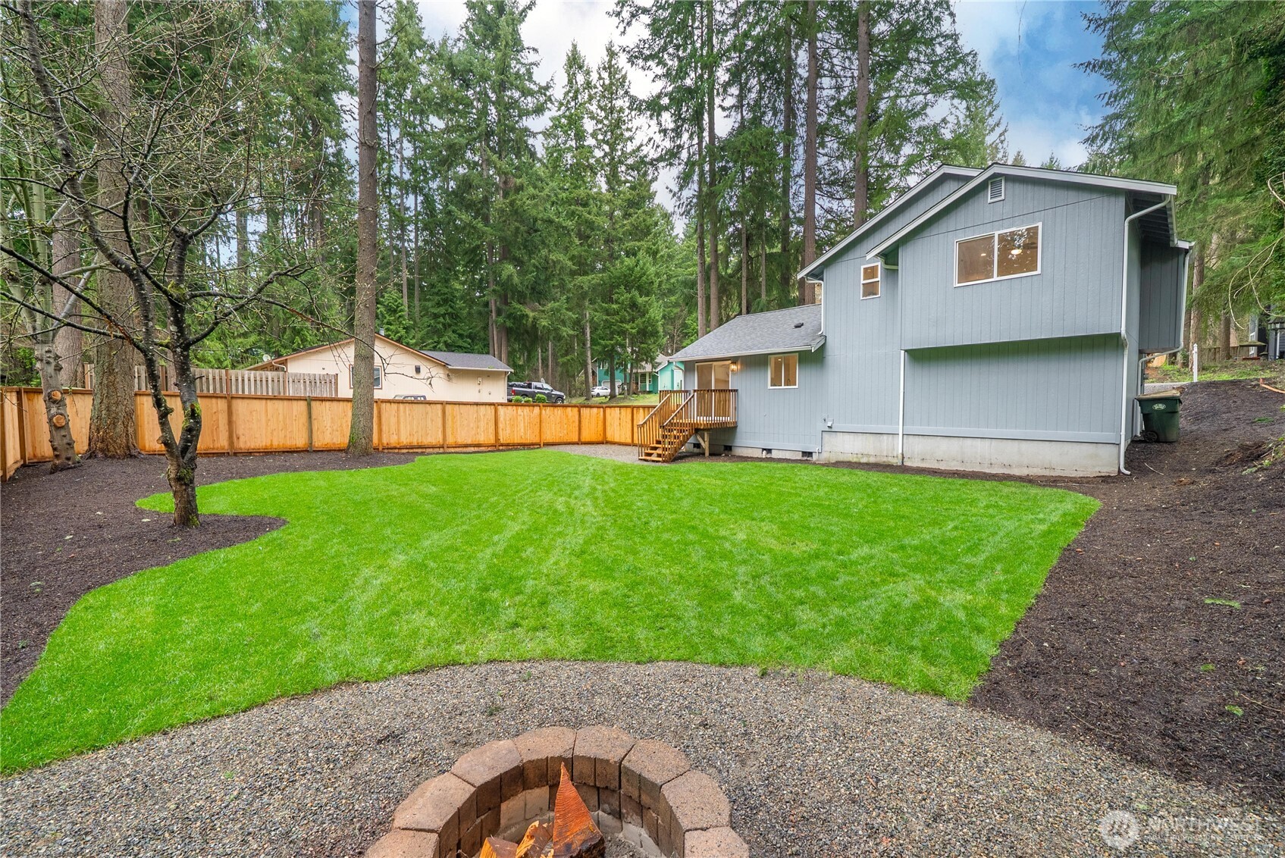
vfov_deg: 85.5
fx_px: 464
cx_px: 642
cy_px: 429
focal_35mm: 13
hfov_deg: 108.3
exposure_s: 1/30
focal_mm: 13
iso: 200
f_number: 7.1
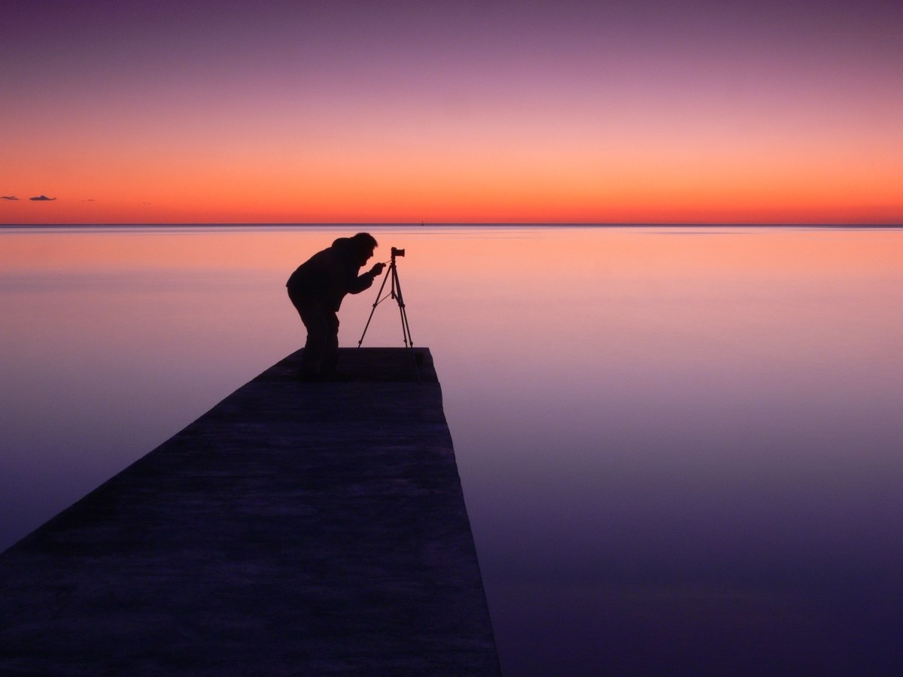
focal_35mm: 49
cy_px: 338
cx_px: 452
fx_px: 1278
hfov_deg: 38.9
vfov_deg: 29.7
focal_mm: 10.3
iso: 80
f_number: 11
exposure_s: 30
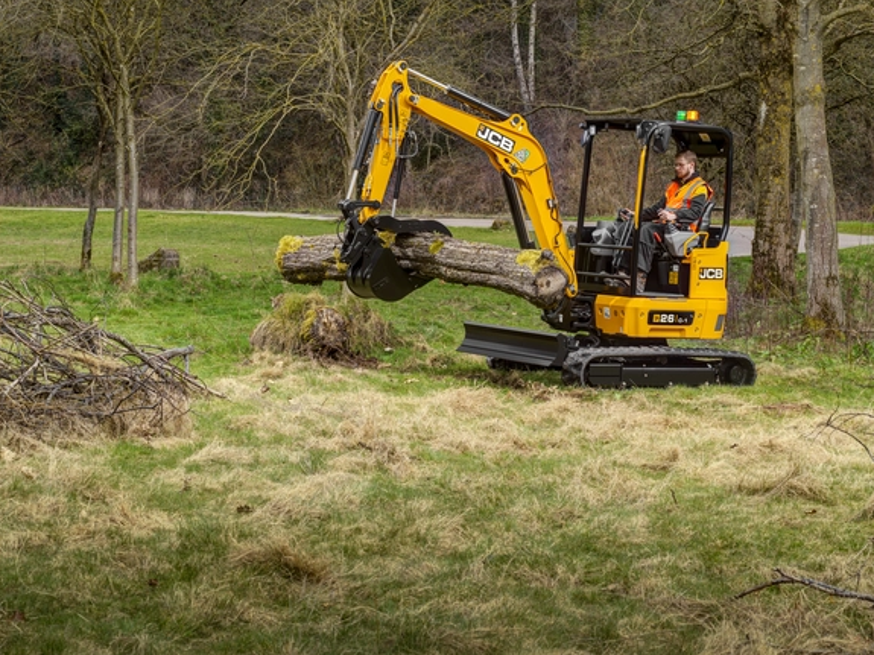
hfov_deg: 27.3
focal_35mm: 71
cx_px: 529
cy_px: 205
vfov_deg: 20.6
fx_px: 1792
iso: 100
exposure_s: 1/125
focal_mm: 80
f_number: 11
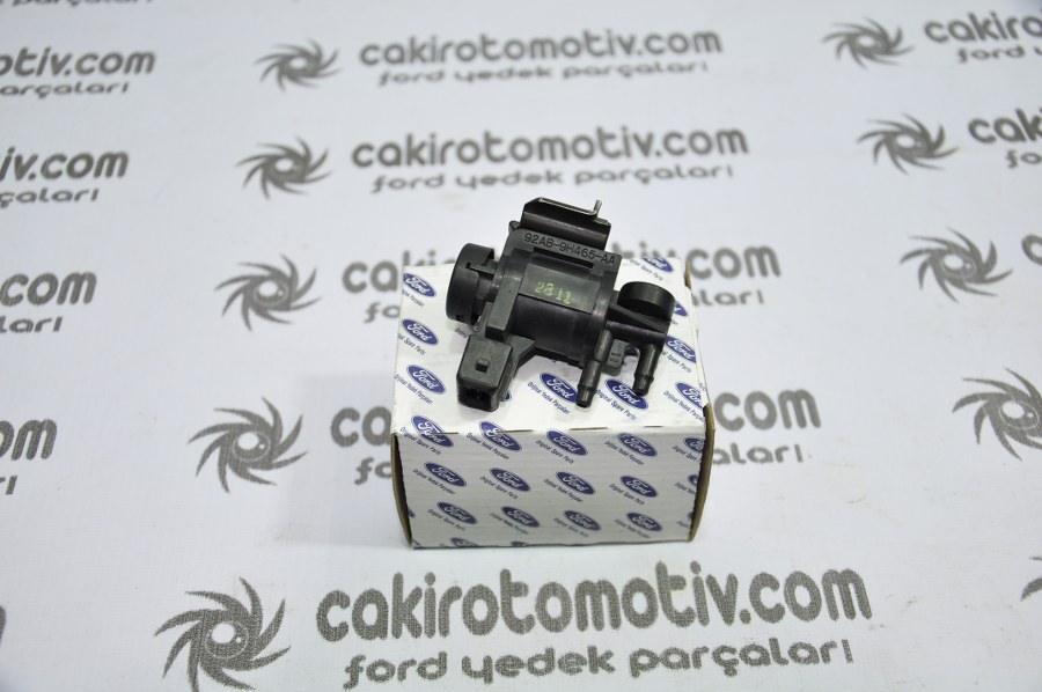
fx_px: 1301
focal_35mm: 45
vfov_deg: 29.8
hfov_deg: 43.6
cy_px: 346
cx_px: 521
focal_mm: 30
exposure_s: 1/30
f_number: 4.5
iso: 200
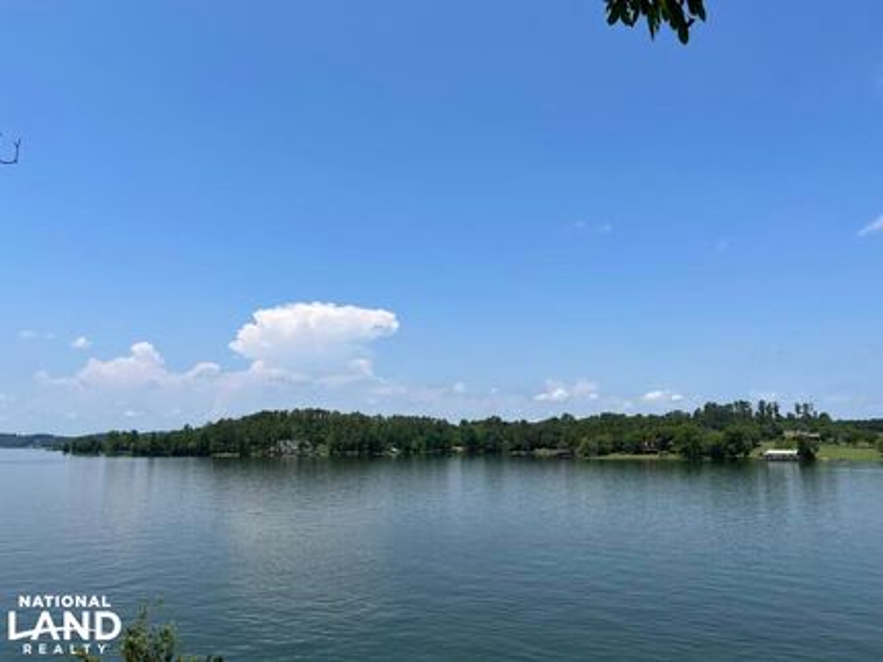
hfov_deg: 67.3
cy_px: 331
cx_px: 442
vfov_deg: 53.0
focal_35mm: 26
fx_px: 663
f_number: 1.5
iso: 50
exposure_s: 1/6211
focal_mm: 5.7
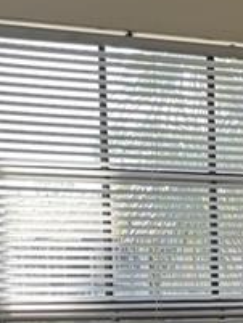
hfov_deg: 9.2
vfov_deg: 12.2
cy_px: 479
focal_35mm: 155
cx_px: 438
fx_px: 1449
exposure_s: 1/239
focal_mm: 5.96
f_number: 1.6
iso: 50
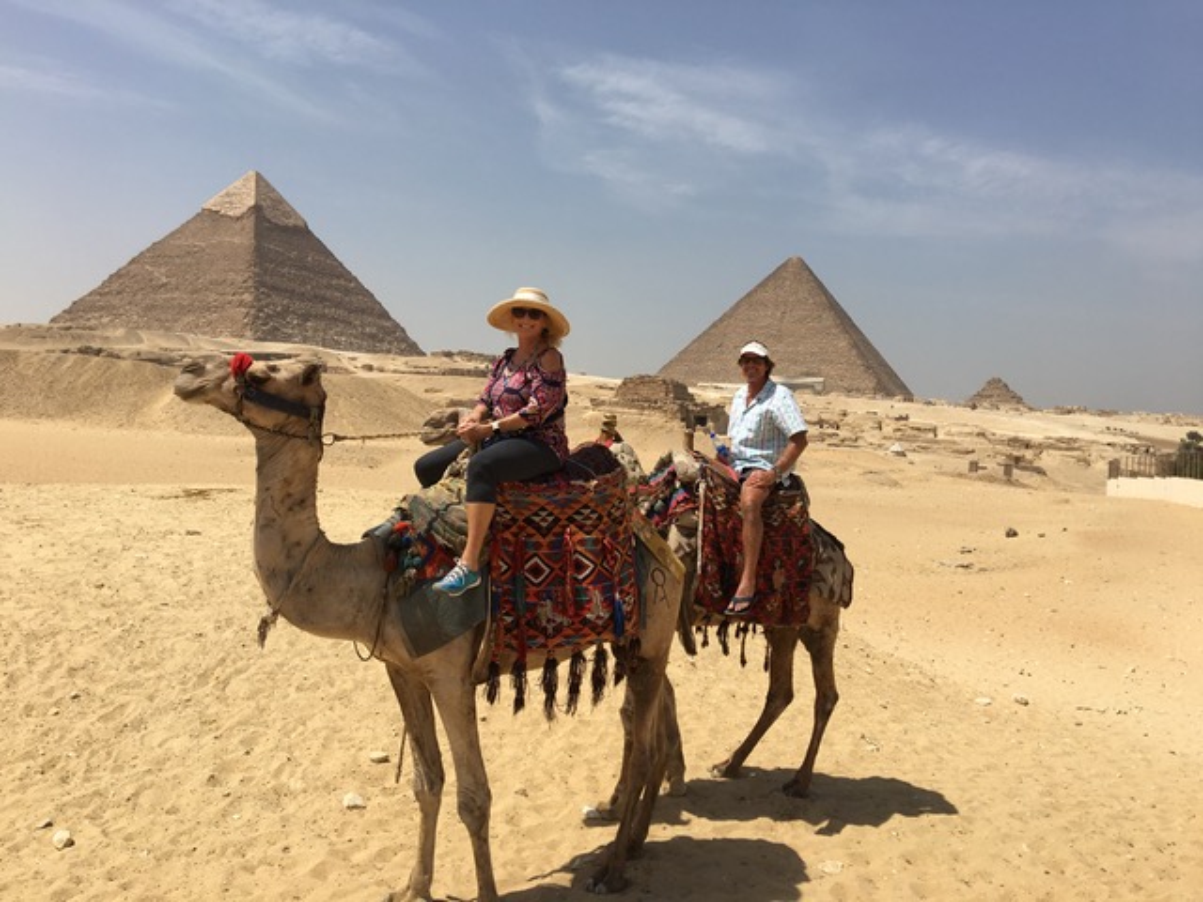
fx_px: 1008
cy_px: 451
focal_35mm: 29
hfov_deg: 61.7
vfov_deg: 48.2
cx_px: 602
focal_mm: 4.15
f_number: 2.2
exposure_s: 1/2481
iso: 25
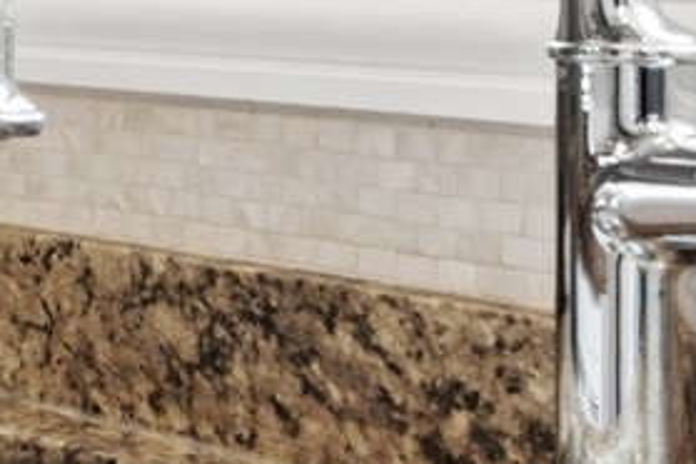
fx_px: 2629
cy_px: 62
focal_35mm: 136
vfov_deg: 10.0
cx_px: -1736
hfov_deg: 9.3
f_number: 10
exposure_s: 1/2.5
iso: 400
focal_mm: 19
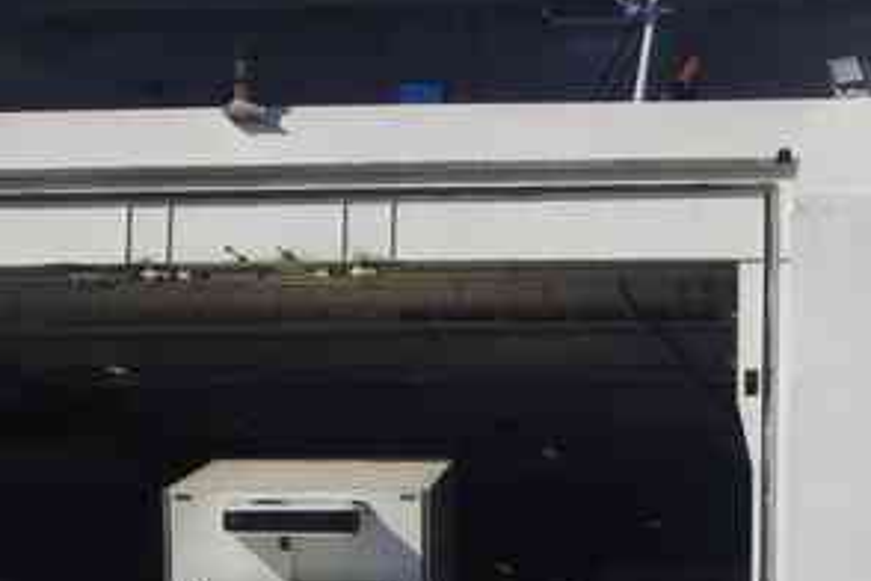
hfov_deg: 14.0
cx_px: 624
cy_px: 593
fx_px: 3532
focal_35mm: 146
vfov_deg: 9.3
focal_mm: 29.4
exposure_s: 1/125
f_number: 11
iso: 200
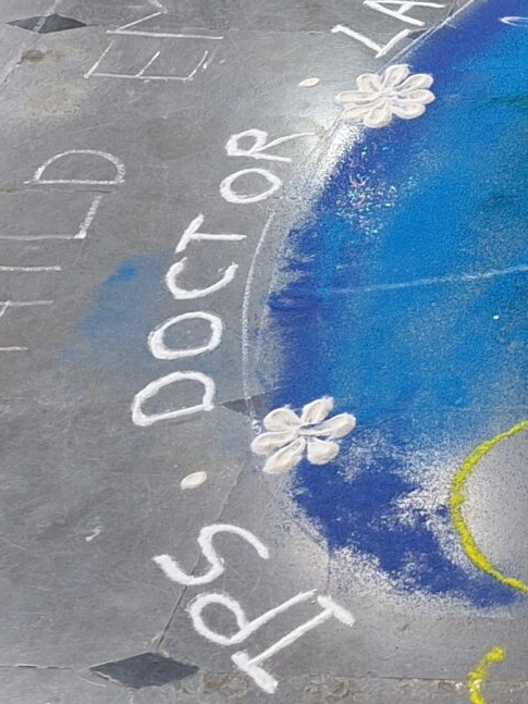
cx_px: 1031
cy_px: 274
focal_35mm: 91
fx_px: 1851
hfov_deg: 13.9
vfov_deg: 21.5
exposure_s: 1/33
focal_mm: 5.54
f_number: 1.8
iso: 200
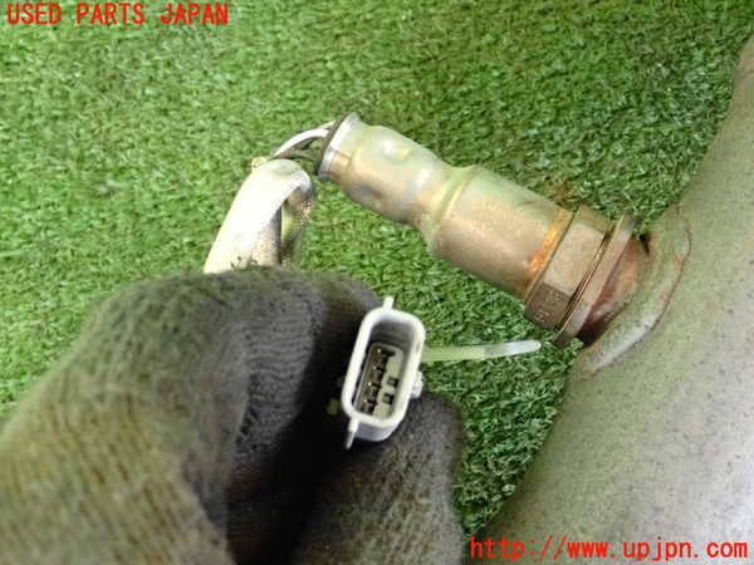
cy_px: 282
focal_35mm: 50
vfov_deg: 29.1
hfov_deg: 38.2
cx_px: 377
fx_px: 1089
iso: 3200
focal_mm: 9.01
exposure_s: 1/125
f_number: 3.2
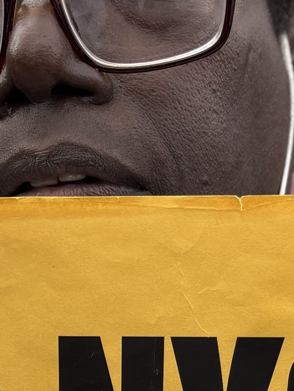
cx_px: 100
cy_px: 751
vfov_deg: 13.9
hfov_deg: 12.1
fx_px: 1381
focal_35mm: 122
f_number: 1.6
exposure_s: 1/400
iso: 50
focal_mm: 5.96
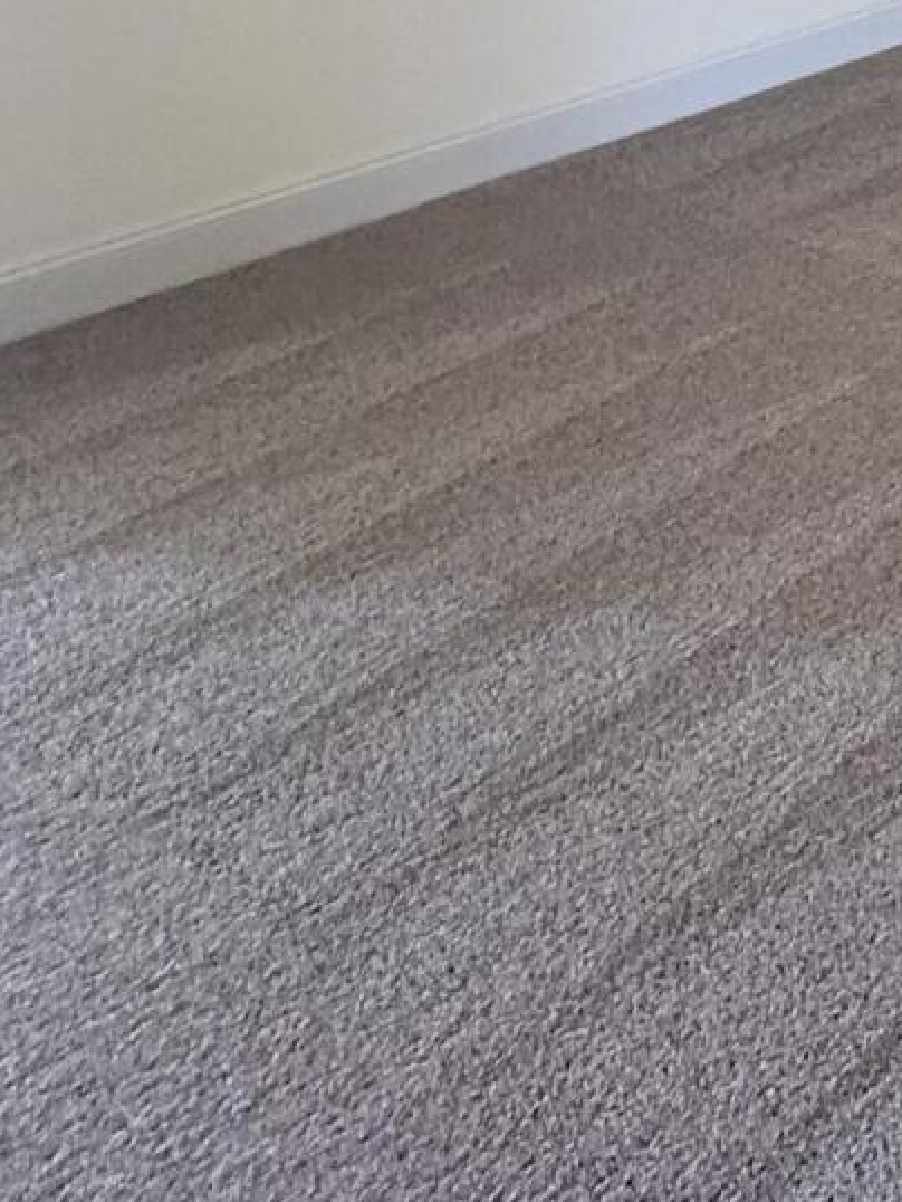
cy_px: -438
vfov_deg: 28.6
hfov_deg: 20.4
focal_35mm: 52
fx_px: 1805
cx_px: 1601
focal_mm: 2.22
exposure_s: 1/60
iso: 250
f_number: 2.2
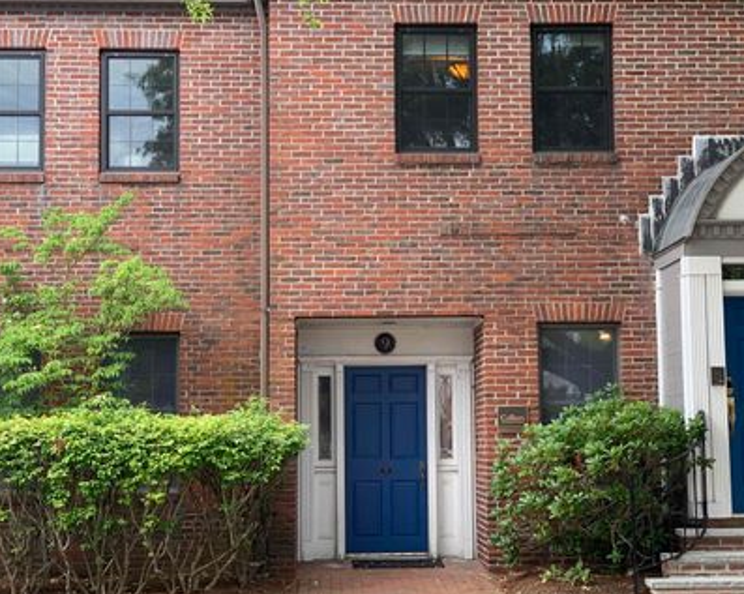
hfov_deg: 29.6
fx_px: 1408
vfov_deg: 23.8
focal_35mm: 64
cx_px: 390
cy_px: 303
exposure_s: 1/122
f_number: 2.4
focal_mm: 6
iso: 40
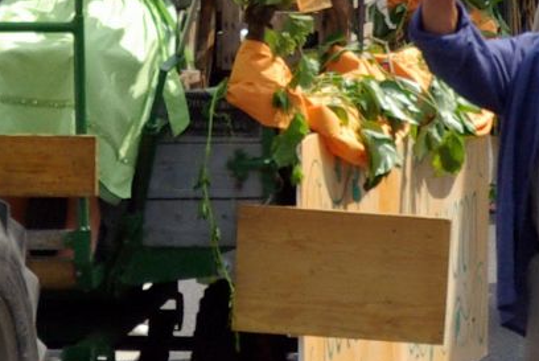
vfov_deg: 2.0
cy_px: 67
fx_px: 10162
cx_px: 270
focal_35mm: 678
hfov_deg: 3.0
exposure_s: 1/500
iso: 400
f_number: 8
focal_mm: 90
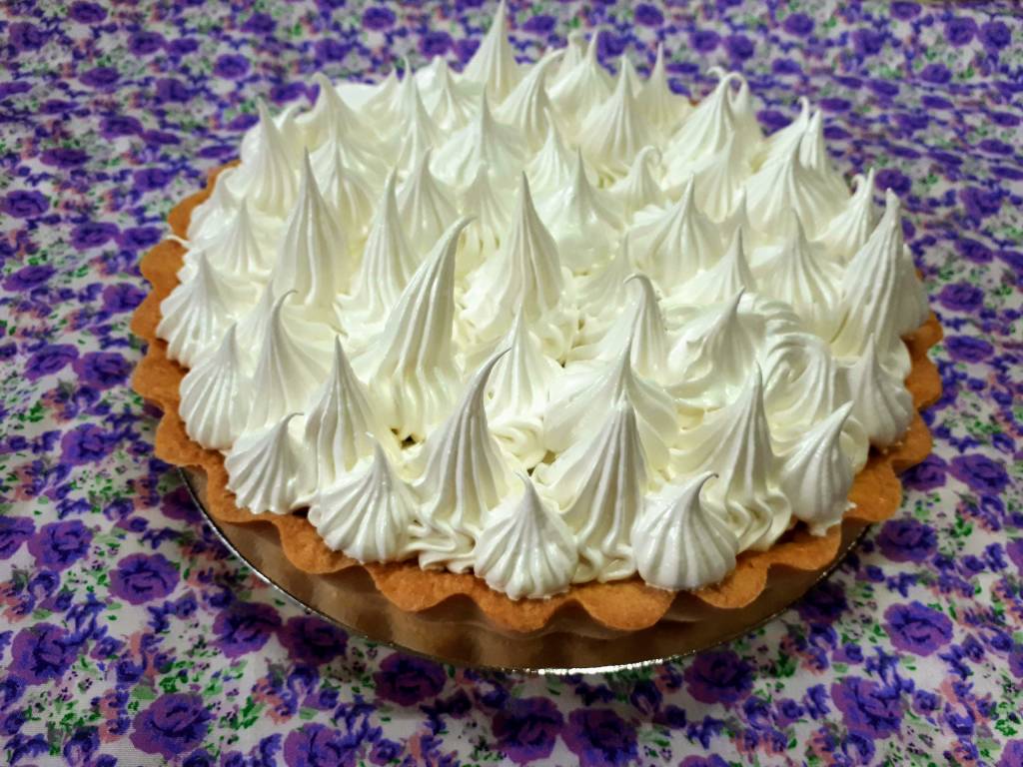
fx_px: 798
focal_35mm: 27
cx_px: 512
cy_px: 384
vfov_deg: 51.4
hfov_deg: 65.3
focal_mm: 3.6
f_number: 1.9
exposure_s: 1/33
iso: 100
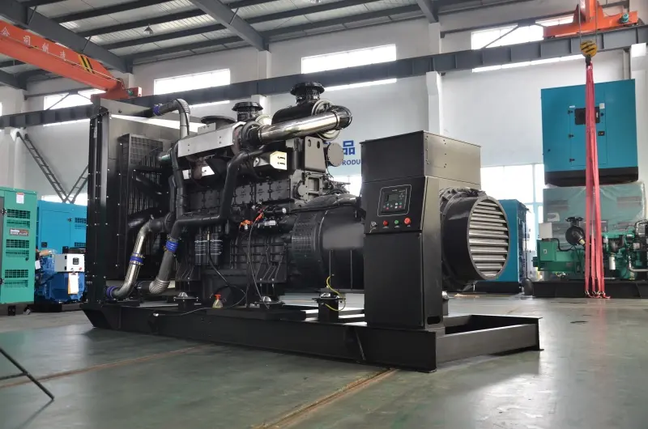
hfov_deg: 53.2
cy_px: 214
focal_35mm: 36
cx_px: 324
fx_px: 647
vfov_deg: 36.7
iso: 320
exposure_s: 1/25
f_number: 3.8
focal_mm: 24
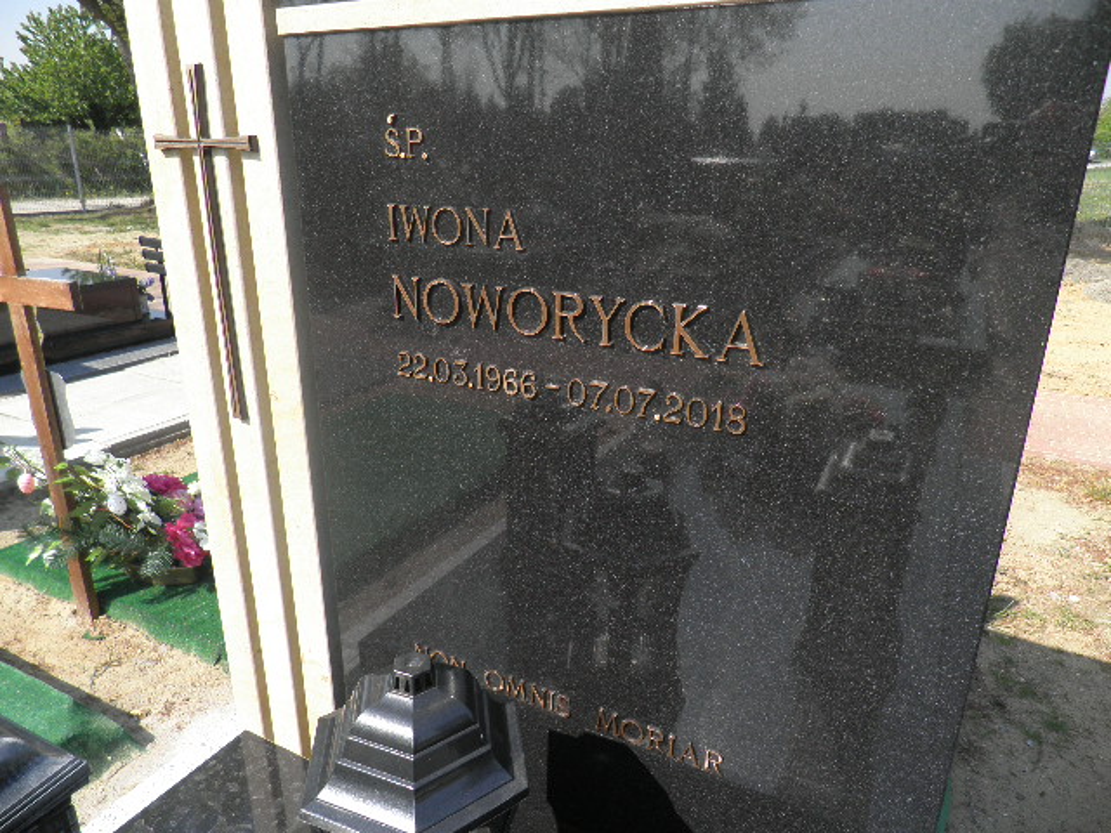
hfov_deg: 71.6
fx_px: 770
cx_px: 556
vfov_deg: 56.8
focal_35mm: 24
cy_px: 416
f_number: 8.3
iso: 64
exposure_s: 1/80
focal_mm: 4.3
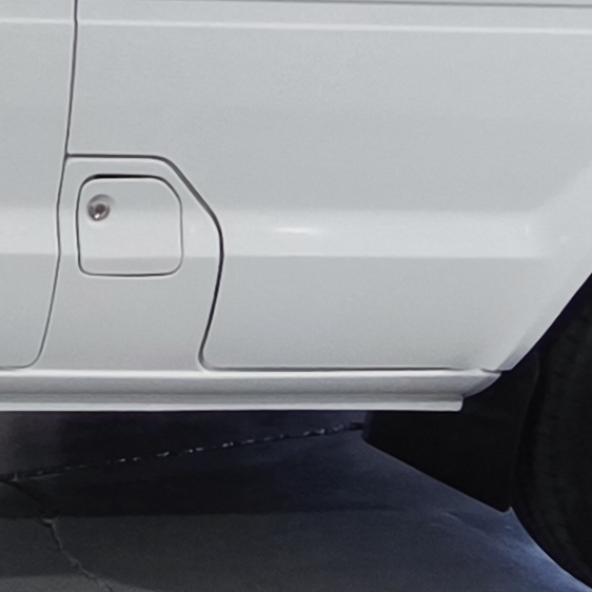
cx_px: -656
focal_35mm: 107
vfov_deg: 16.1
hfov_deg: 13.5
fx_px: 2070
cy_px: 59
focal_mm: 1.91
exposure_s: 1/50
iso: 64
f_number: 2.2
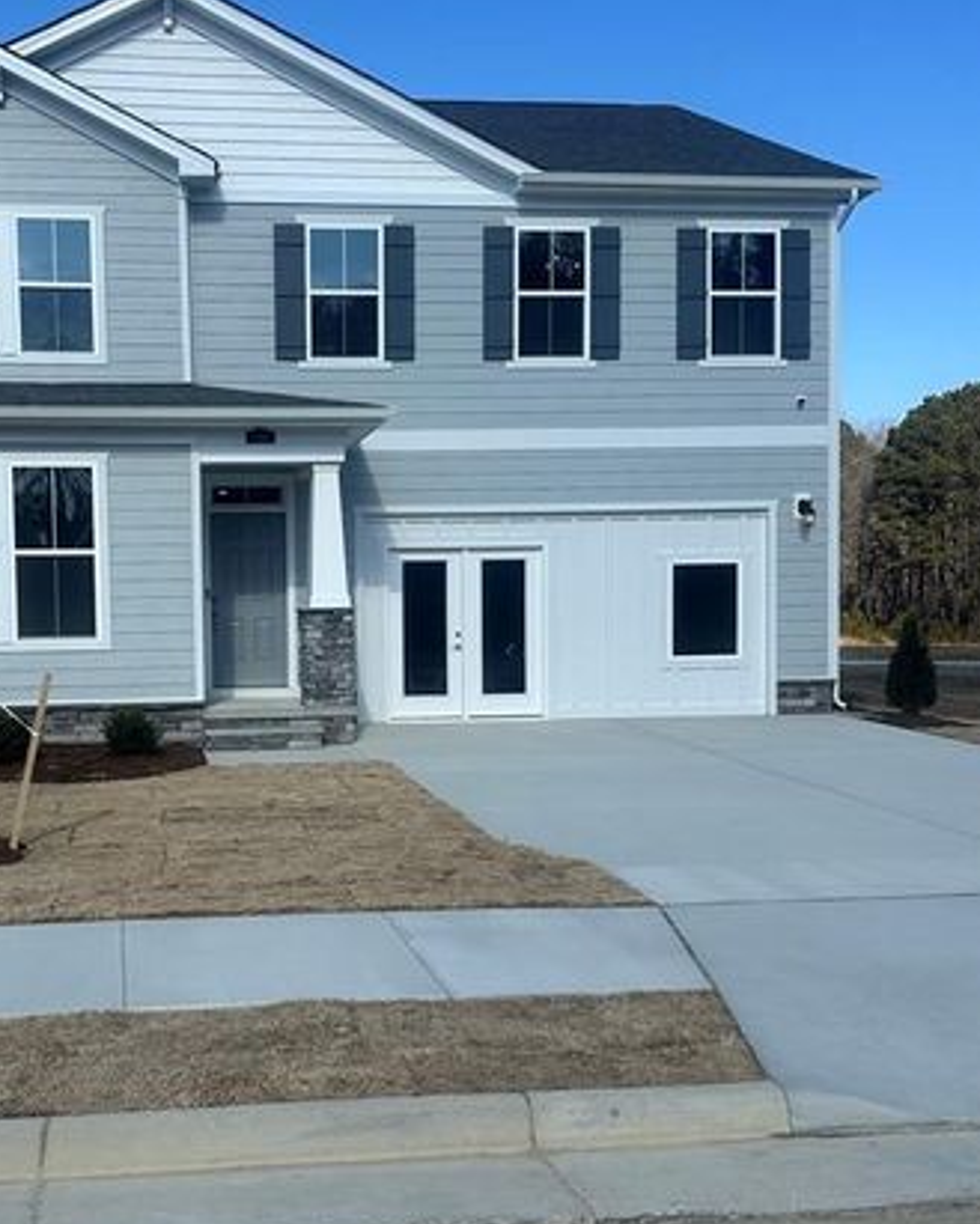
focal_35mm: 38
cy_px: 680
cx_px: 292
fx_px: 1377
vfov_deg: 47.8
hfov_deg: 38.5
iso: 80
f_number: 1.78
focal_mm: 6.86
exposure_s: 1/4016
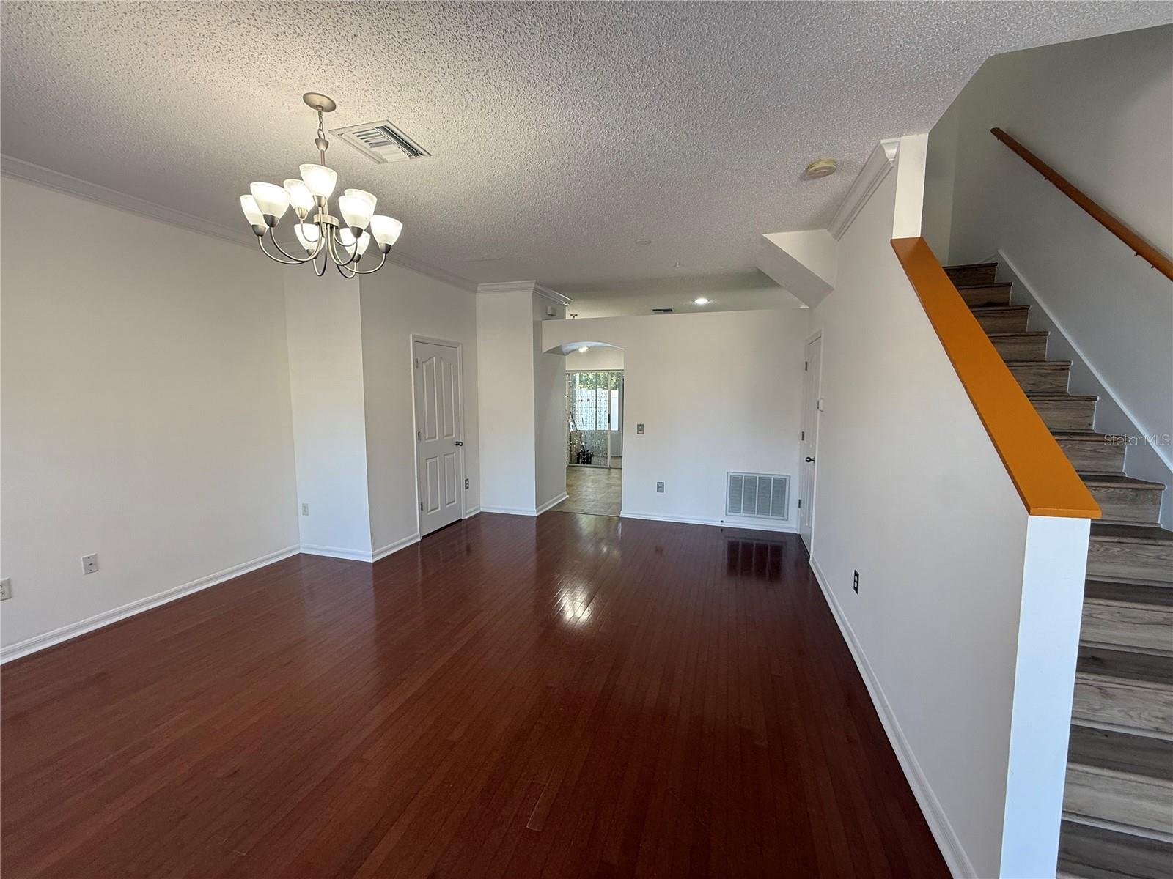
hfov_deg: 102.1
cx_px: 586
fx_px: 474
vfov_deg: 85.7
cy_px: 440
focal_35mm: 14
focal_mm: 2.22
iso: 125
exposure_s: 1/120
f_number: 2.2
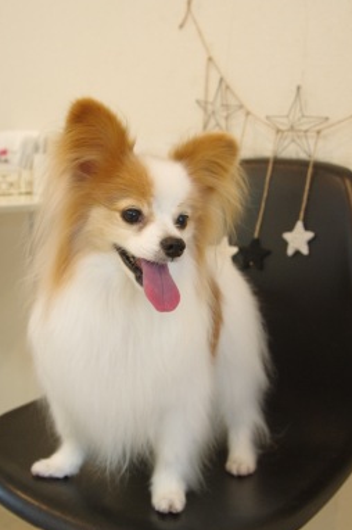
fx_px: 646
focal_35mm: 44
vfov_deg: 44.5
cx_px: 173
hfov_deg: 30.5
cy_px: 266
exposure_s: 1/60
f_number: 5.6
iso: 1600
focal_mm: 28
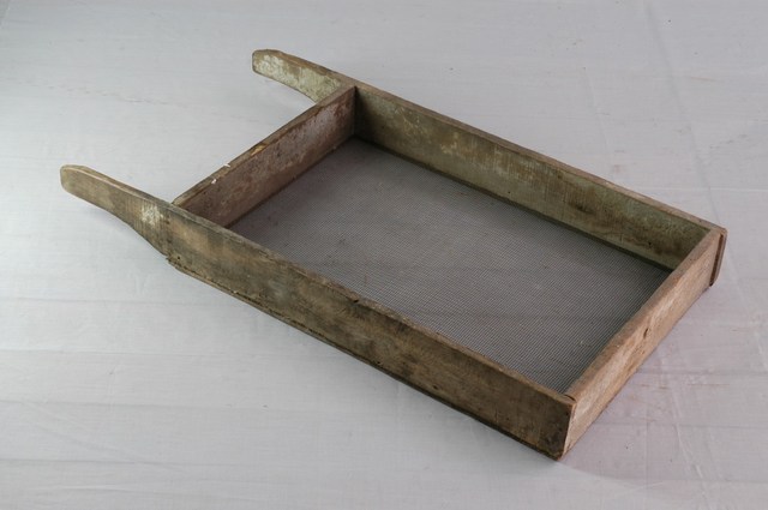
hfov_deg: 29.3
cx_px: 384
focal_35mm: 69
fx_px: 1470
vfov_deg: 19.7
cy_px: 255
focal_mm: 46
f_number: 10
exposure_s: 1/5
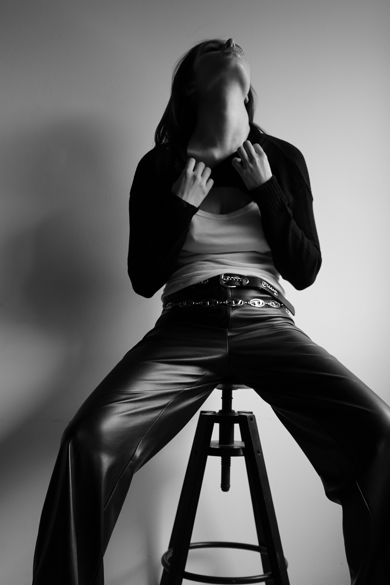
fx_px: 634
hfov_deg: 34.2
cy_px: 368
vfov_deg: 49.0
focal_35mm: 39
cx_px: 177
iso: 400
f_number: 4
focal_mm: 29
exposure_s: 1/125
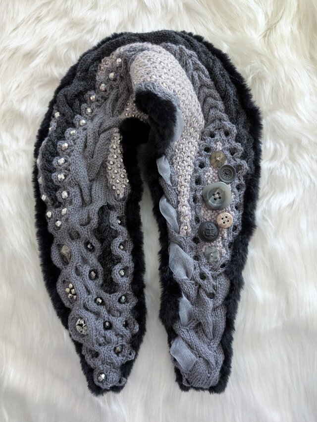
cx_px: 158
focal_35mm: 24
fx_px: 292
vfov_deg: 71.5
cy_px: 211
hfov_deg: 56.9
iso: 234
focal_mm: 6.9
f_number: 1.68
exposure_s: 1/23.8
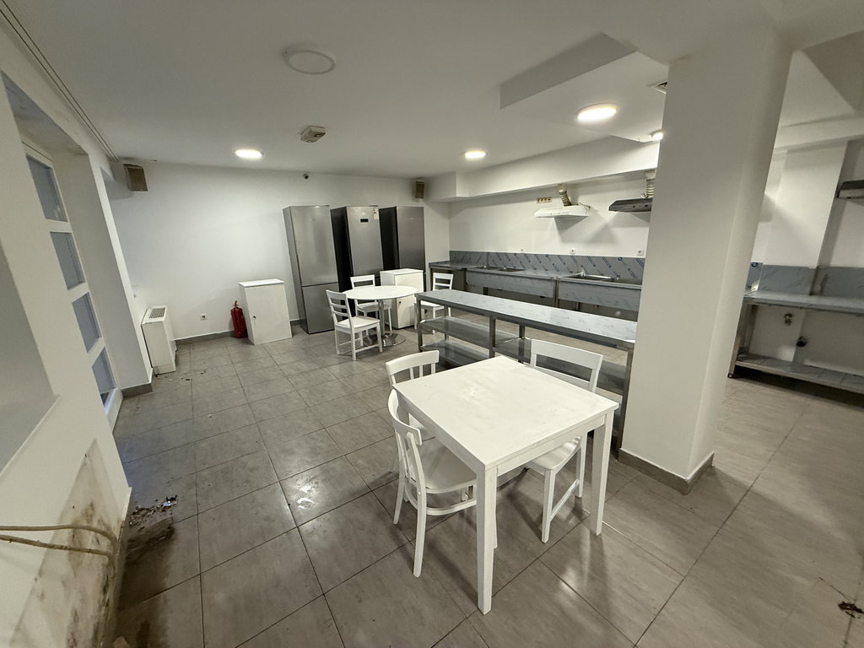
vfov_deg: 85.7
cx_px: 432
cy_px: 324
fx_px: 349
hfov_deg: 102.1
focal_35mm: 14
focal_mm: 2.22
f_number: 2.2
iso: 400
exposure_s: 1/50
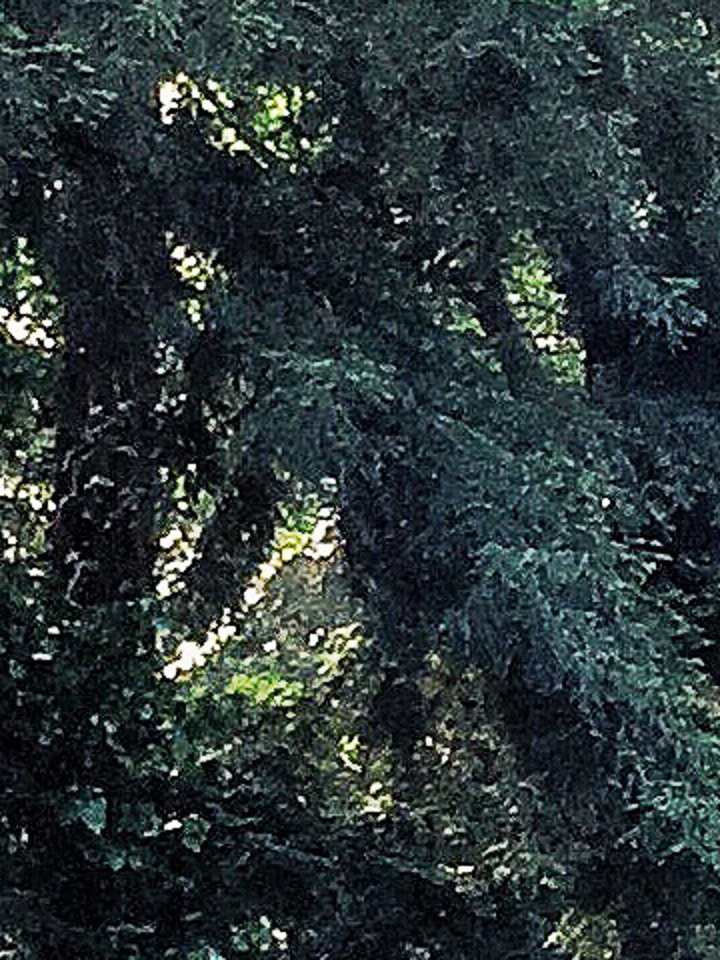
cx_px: 204
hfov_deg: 7.5
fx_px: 5463
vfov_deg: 10.0
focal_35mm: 197
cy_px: 502
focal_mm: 4.15
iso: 32
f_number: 2.2
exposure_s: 1/120
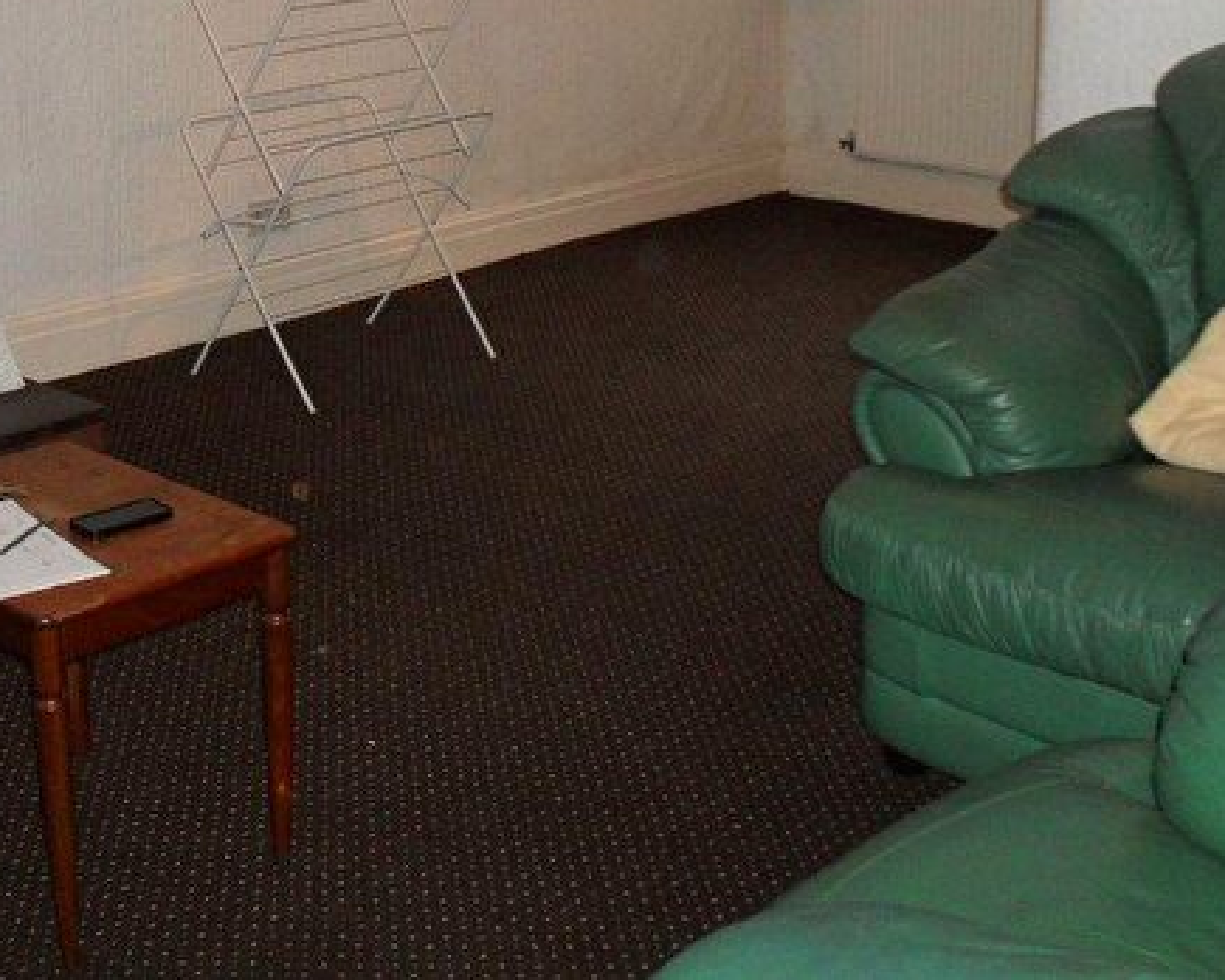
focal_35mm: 55
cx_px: 465
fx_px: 1994
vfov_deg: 27.2
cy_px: 244
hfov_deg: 34.0
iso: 200
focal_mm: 6.3
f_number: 3.2
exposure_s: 1/45
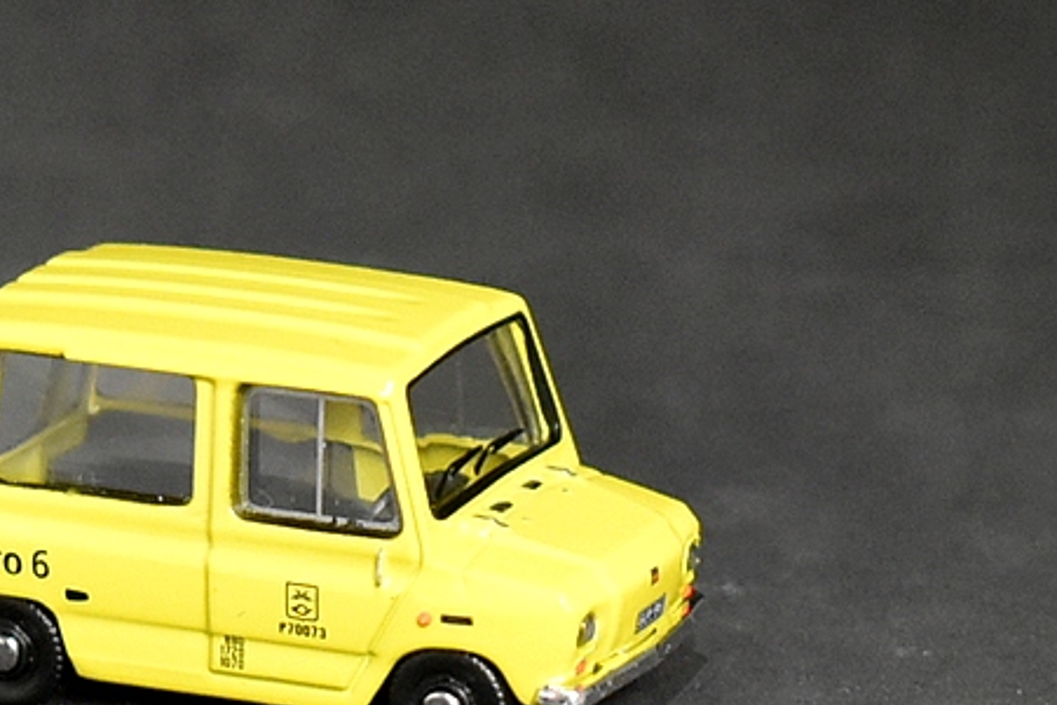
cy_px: 467
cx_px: 237
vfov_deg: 10.3
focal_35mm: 133
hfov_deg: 15.3
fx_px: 3906
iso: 3200
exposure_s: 1/80
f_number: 5.6
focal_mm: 50
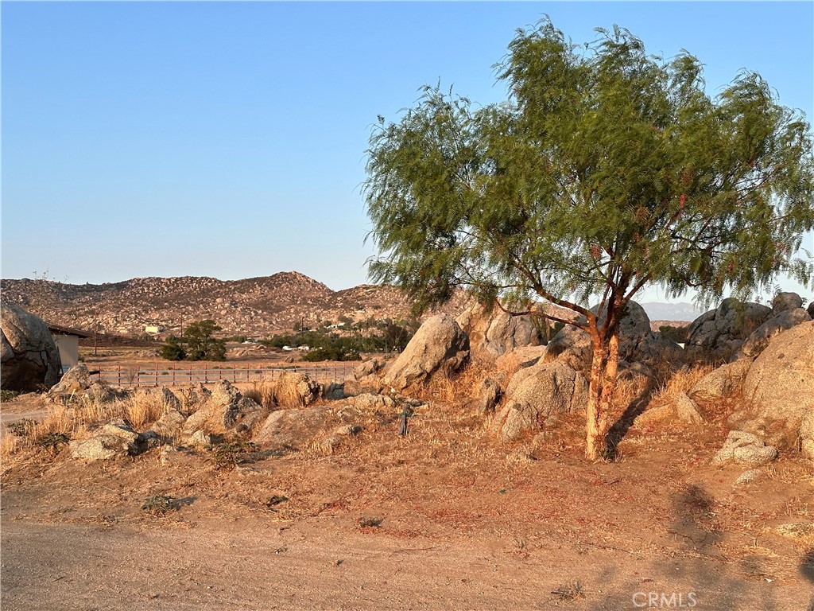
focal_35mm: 48
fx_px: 1129
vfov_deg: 30.3
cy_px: 306
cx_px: 407
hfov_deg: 39.7
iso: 64
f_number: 1.78
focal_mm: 6.86
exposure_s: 1/1453
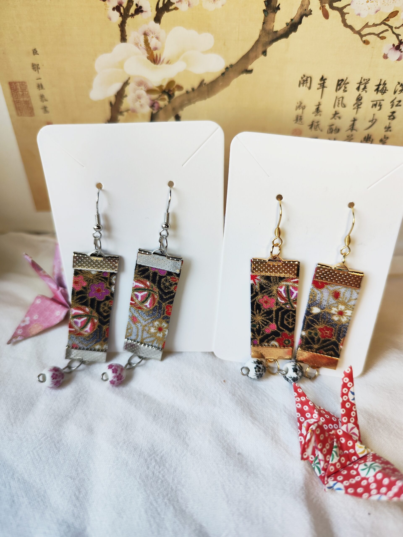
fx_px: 357
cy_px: 268
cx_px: 202
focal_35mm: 23
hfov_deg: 58.9
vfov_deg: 73.9
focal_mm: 7.01
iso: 351
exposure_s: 1/100
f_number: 1.69
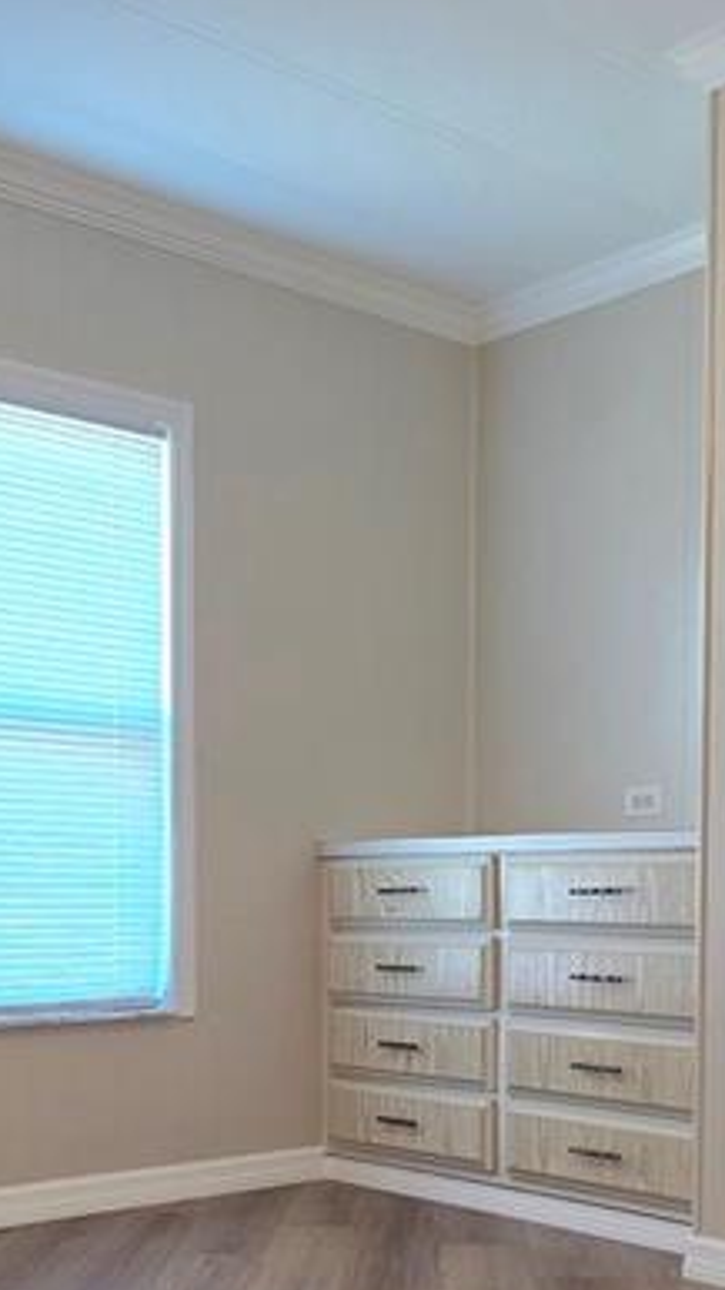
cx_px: 307
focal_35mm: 44
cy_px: 983
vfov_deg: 44.7
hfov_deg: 27.1
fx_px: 1504
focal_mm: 2.2
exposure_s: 1/60.2
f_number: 1.9
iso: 160
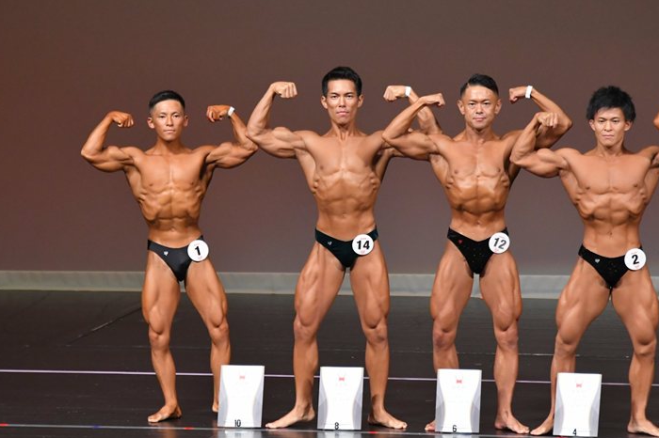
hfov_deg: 6.2
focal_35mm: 332
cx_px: 308
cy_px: 227
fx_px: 6074
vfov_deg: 4.1
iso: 4000
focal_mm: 200
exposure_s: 1/400
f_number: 5.6
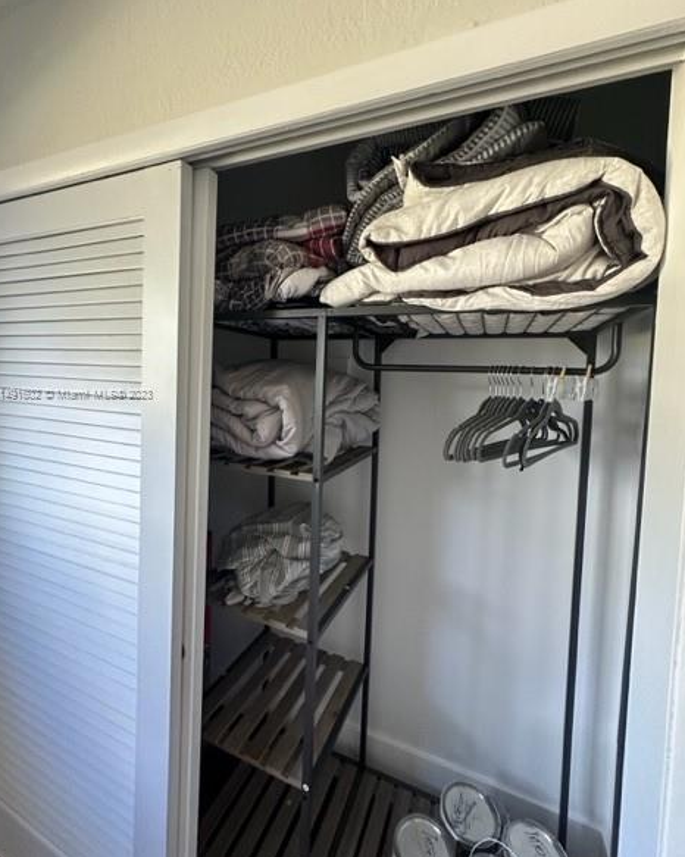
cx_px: 335
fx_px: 380
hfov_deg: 84.0
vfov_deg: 96.6
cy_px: 394
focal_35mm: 15
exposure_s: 1/69
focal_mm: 2.22
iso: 320
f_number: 2.2
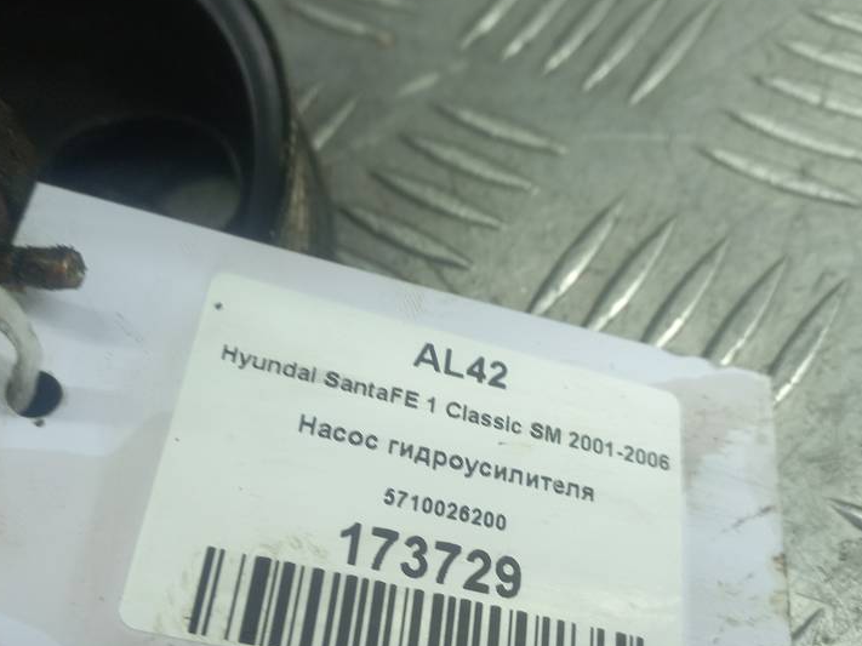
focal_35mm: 36
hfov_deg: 51.4
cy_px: 408
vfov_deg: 39.4
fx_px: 896
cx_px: 434
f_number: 1.8
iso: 50
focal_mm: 4.6
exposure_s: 1/50
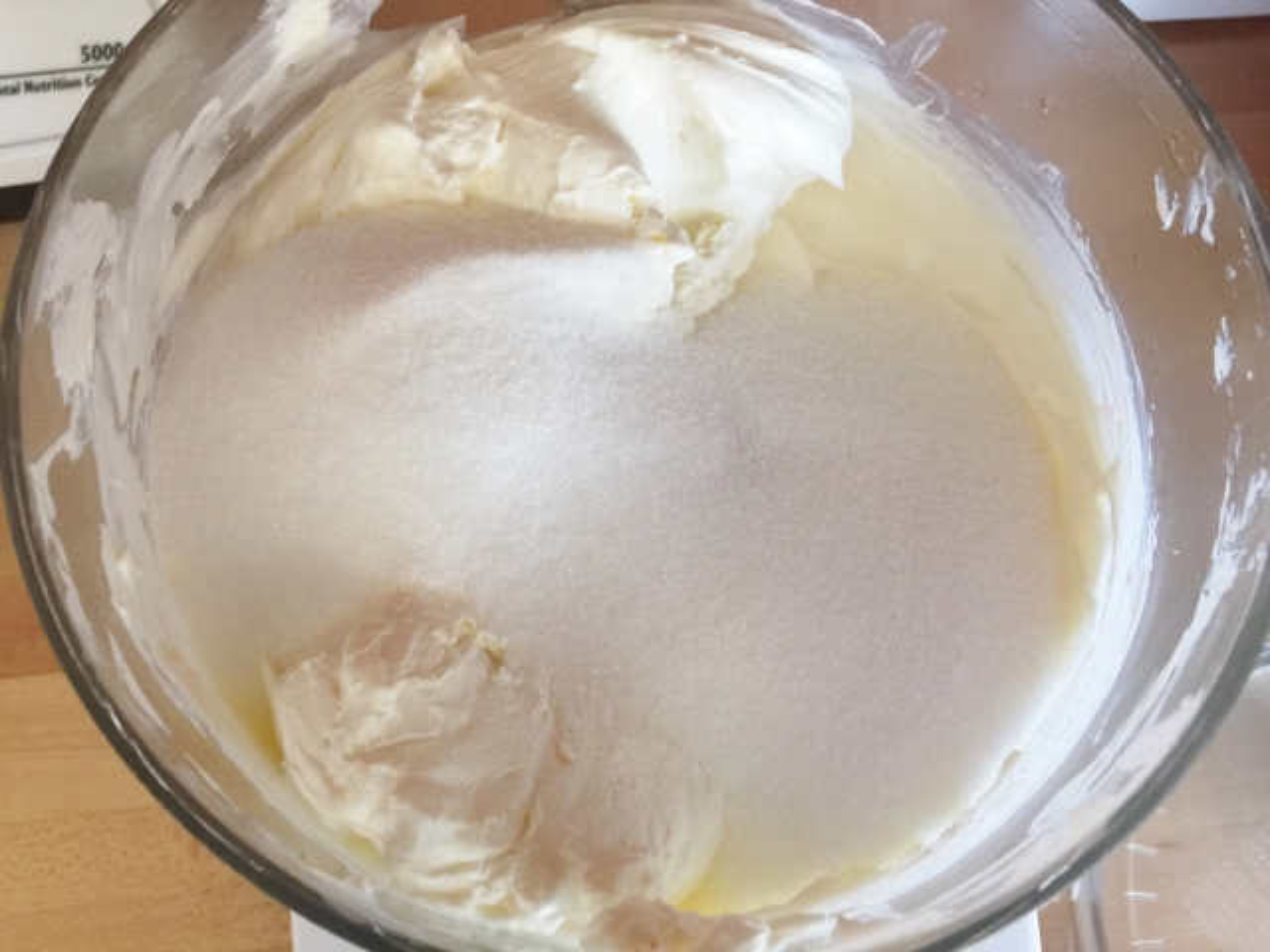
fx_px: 1064
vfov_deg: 48.2
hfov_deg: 61.7
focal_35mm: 29
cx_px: 635
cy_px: 476
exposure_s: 1/15
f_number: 2.2
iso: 50
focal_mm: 4.15
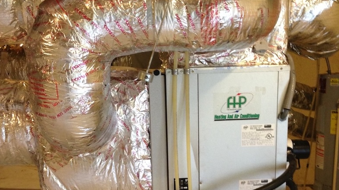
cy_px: 78
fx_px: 333
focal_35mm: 37
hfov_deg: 54.0
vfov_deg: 31.9
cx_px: 172
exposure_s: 1/20
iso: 250
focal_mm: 4.13
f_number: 2.4
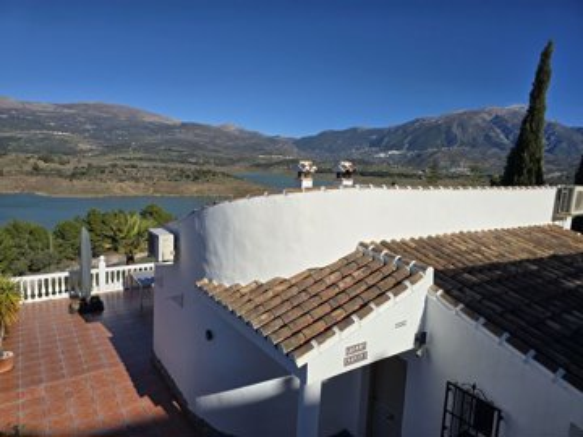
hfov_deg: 73.9
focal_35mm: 23
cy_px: 218
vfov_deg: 58.9
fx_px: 387
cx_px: 292
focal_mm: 6.3
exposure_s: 1/1746
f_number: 1.7
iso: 12
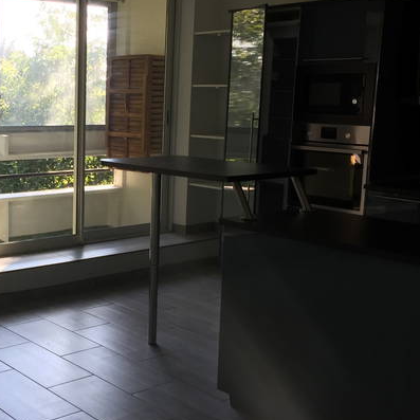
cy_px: 205
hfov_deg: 32.5
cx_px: 84
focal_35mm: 51
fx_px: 700
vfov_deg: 33.4
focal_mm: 4.15
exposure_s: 1/100
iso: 32
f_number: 2.2
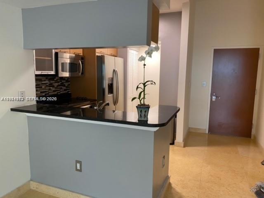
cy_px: 99
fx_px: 198
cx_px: 132
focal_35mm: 26
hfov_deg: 67.3
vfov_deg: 53.1
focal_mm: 4.25
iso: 125
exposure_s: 1/60
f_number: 1.8
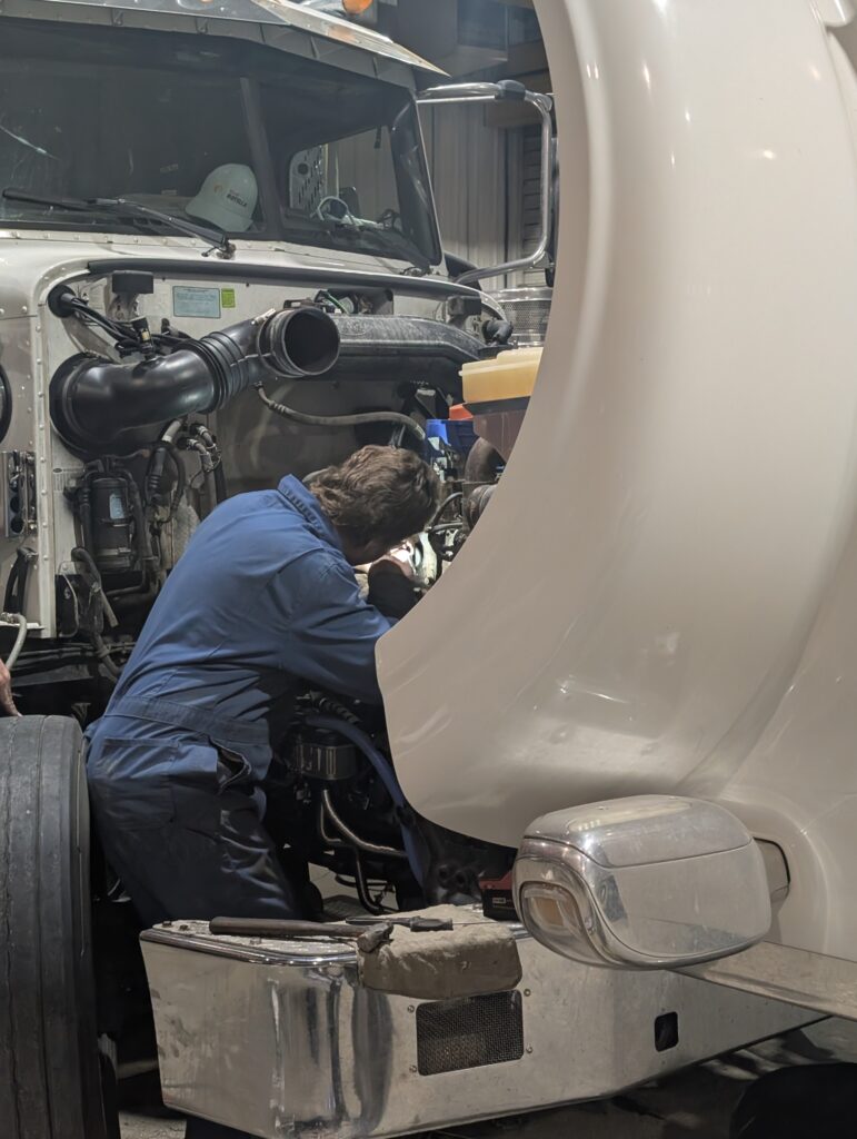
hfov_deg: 29.7
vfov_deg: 38.9
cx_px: 428
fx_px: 1613
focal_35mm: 49
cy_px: 570
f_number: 1.68
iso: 597
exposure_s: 1/456
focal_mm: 6.9
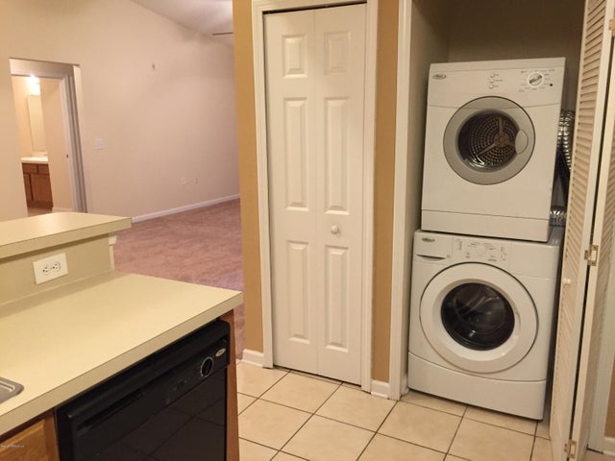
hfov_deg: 61.7
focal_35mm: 29
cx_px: 308
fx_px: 515
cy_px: 230
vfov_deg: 48.2
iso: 200
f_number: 2.2
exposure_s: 1/30
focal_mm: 4.15
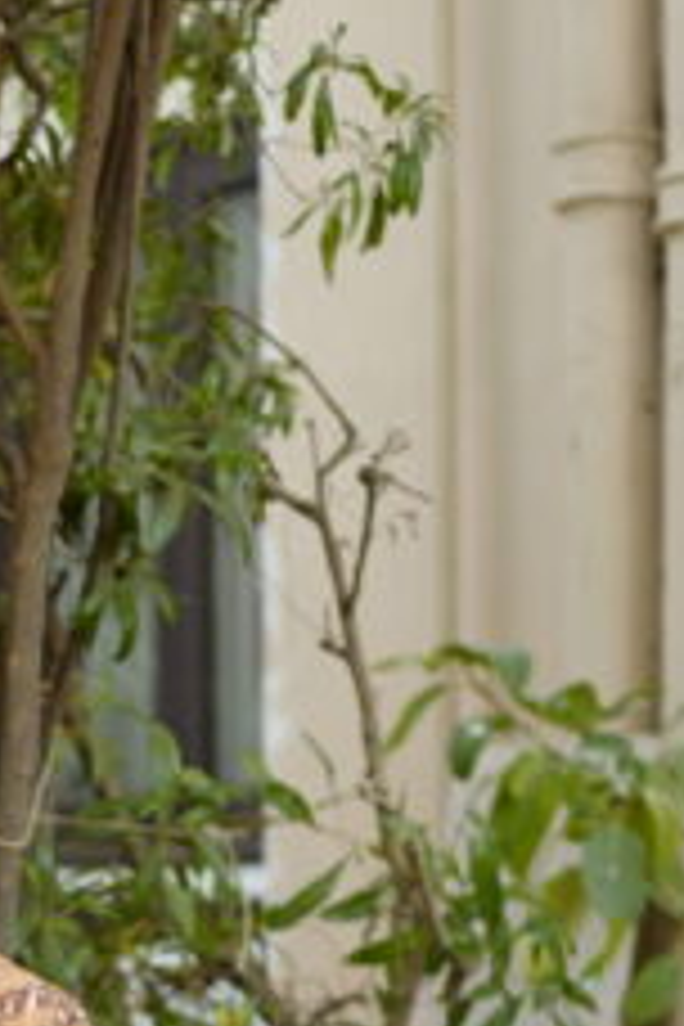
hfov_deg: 9.8
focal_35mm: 138
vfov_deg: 14.4
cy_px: 1251
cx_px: -171
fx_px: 3933
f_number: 1.6
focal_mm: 35
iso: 100
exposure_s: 1/640
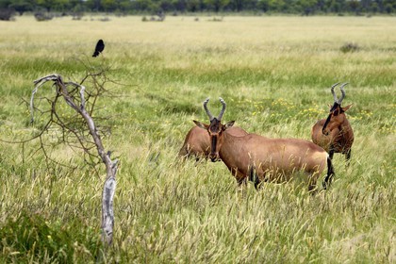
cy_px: 132
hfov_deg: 7.4
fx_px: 3080
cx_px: 198
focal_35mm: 280
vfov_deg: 4.9
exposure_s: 1/320
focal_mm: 280
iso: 400
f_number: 10
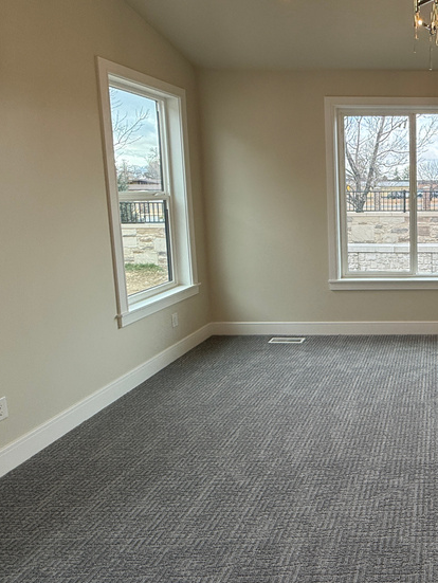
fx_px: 438
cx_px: 441
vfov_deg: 66.7
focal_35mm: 26
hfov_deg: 44.8
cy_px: 237
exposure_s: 1/159
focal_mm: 2.22
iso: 64
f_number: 2.2
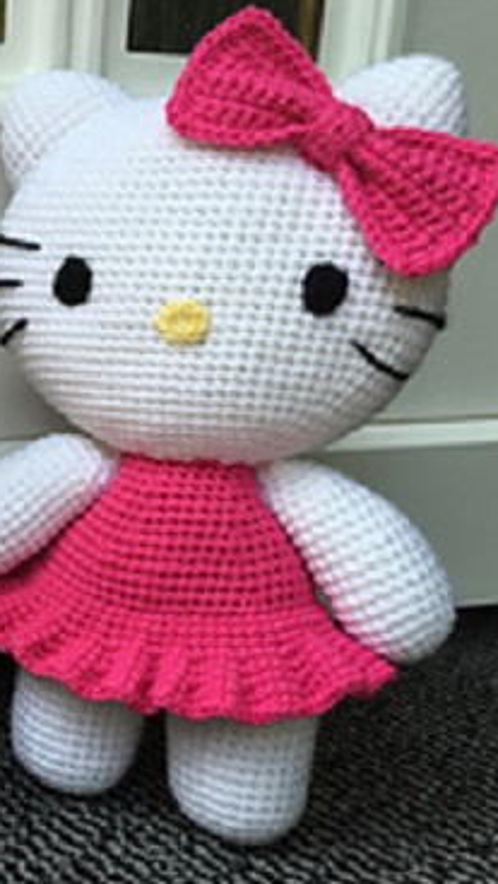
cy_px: 449
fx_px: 1007
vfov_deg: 47.3
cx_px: -67
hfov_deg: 25.5
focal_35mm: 43
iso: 25
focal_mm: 4.15
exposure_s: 1/420
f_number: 2.2
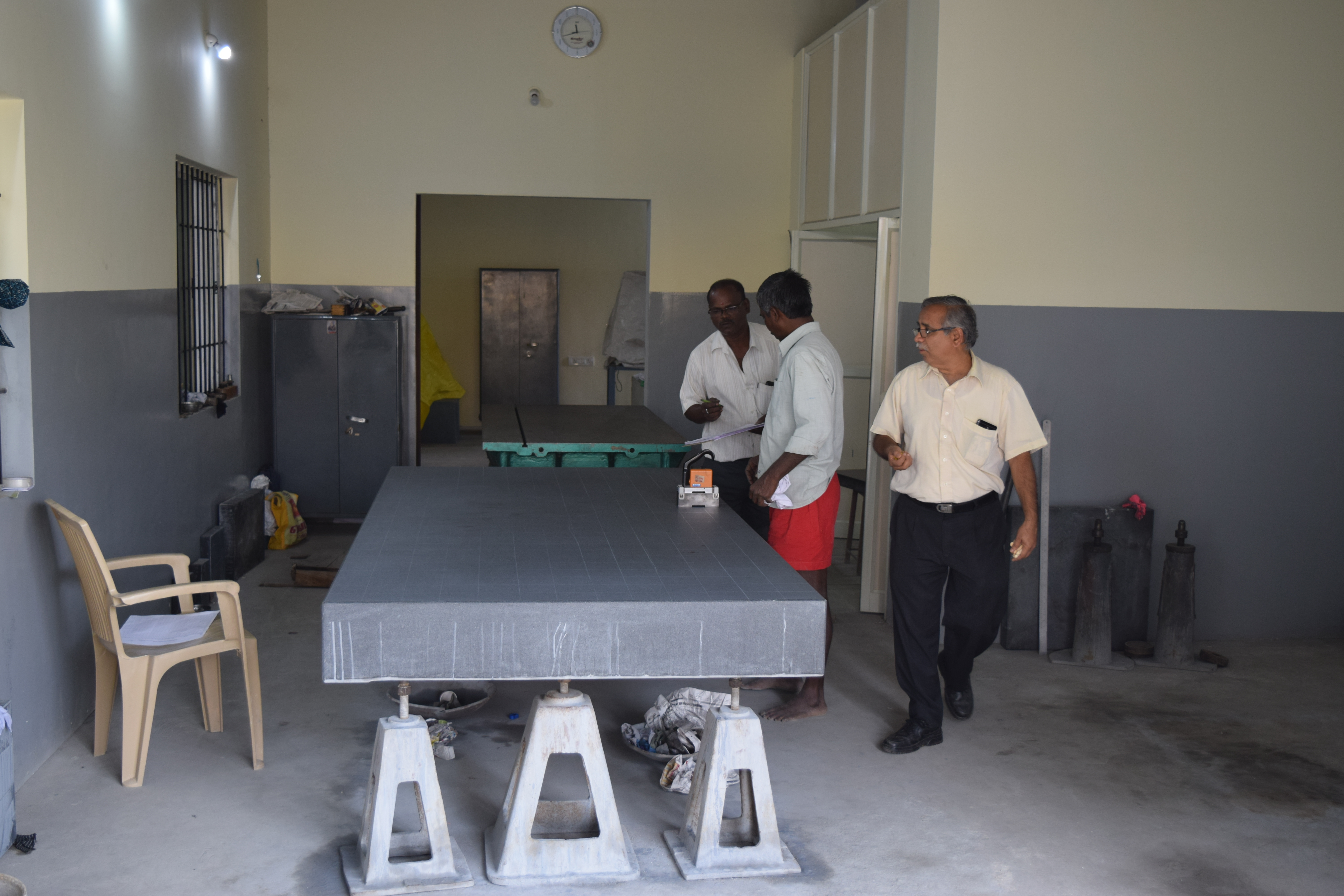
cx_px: 672
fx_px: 1456
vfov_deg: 34.2
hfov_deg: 49.6
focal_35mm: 39
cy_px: 448
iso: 400
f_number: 4
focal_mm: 26
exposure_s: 1/60
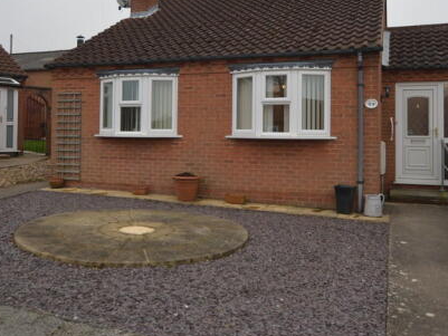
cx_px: 233
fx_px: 427
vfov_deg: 42.6
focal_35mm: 33
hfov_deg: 55.3
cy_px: 121
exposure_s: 1/200
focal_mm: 14
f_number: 4
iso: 100
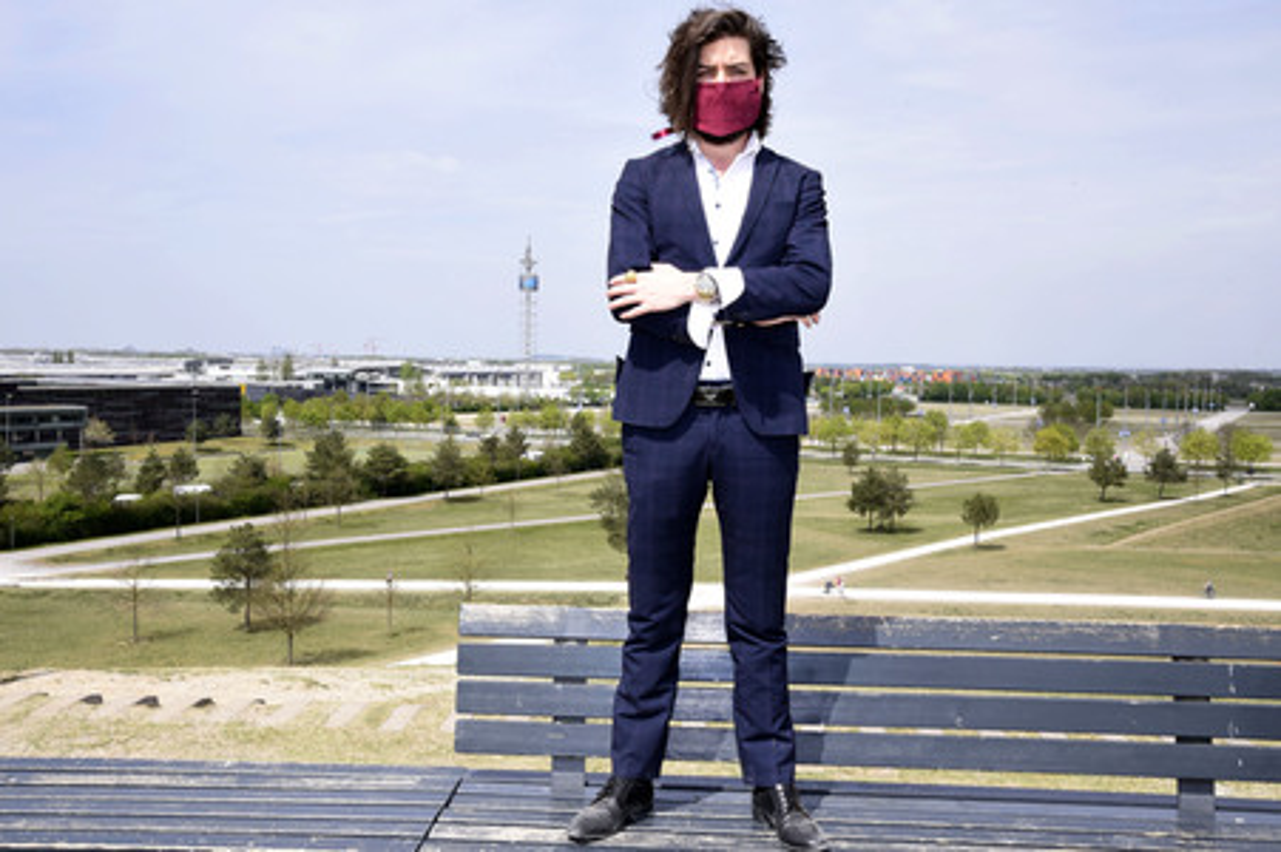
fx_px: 1209
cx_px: 640
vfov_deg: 38.8
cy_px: 426
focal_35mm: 34
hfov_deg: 55.8
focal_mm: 34
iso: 400
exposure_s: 1/160
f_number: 16
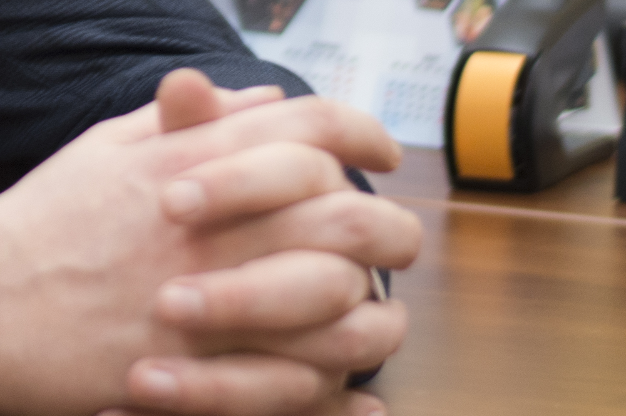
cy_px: -400
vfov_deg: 4.5
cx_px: -144
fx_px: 5212
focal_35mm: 300
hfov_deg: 6.8
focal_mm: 50
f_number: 2
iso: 400
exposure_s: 1/60
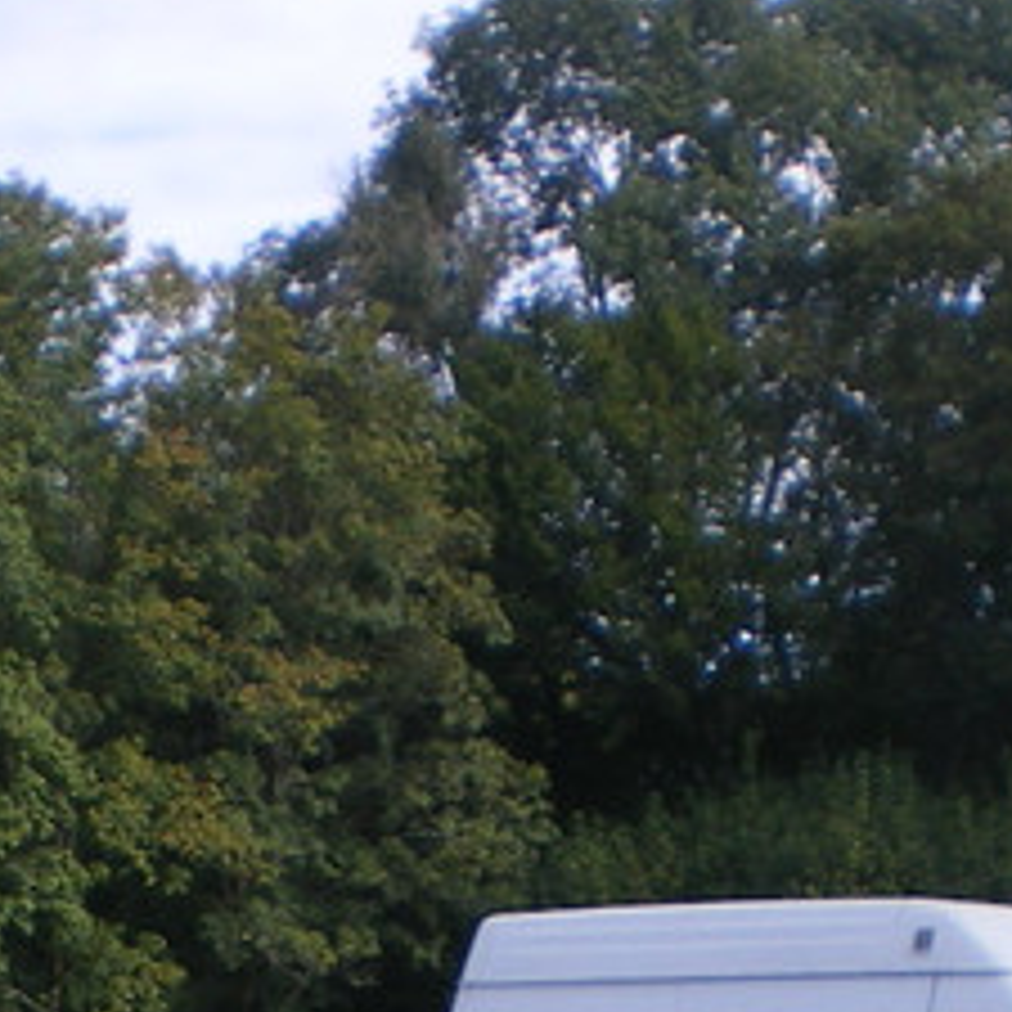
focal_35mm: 151
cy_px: 1588
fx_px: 4994
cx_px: 340
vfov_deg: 11.1
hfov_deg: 11.6
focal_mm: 6.3
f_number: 4.6
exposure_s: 1/200
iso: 50
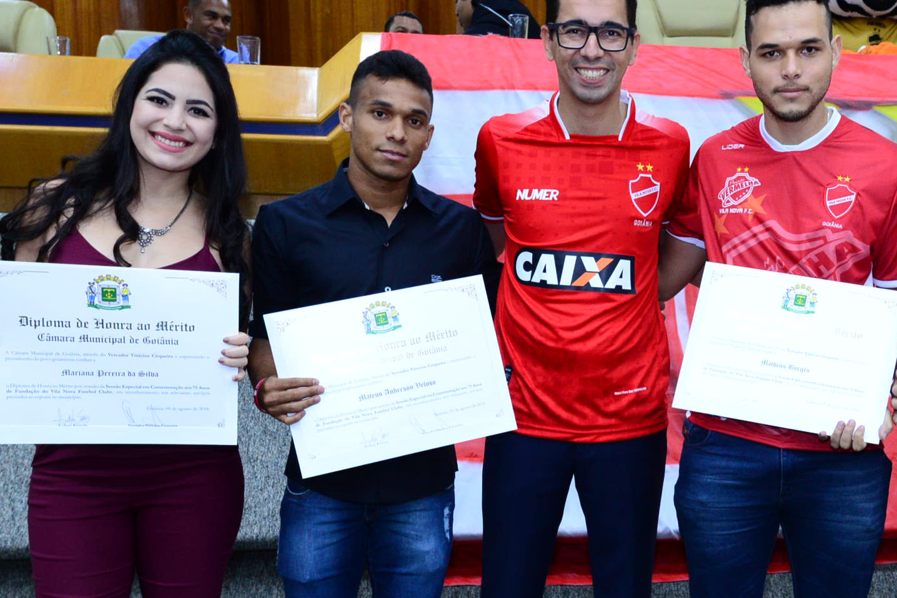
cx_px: 670
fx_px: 1096
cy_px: 414
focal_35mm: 44
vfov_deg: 30.2
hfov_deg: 43.1
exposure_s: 1/60
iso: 2500
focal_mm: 21
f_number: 5.6
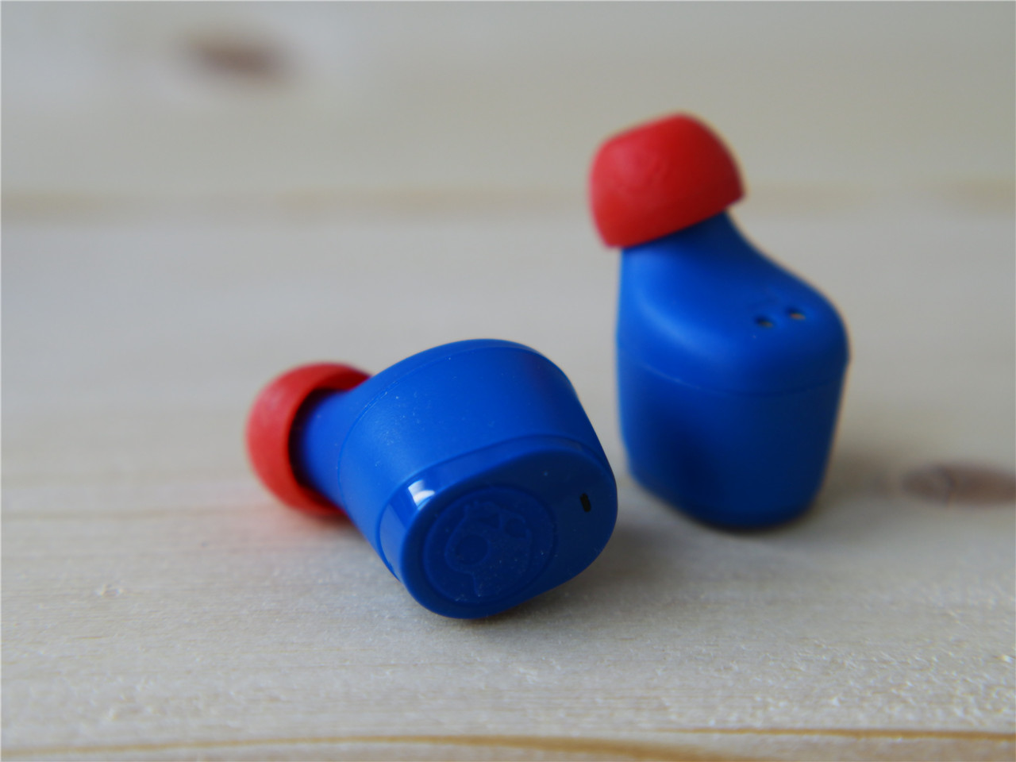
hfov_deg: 22.8
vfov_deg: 17.2
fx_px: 2524
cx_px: 508
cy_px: 381
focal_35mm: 86
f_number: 3.5
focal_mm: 43
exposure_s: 1/100
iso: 200
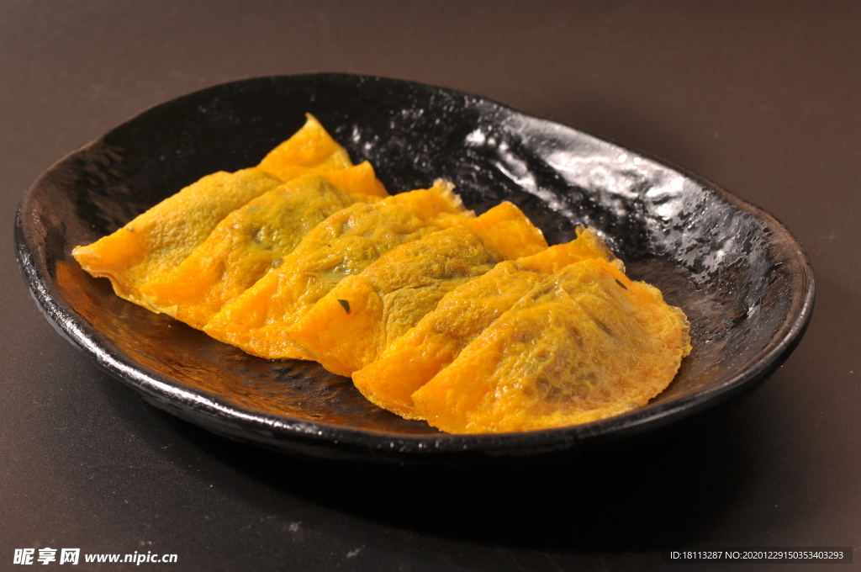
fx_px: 3762
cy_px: 286
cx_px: 430
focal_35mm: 158
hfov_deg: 13.1
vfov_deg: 8.7
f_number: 9
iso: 200
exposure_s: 1/125
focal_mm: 105
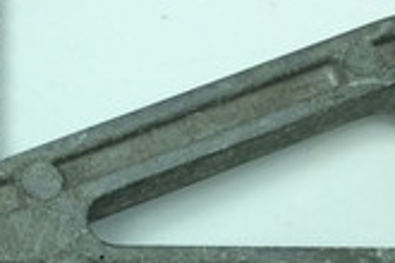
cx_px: 72
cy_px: 328
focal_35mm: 121
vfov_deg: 11.1
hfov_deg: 16.8
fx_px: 1328
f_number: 2.4
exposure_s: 1/384
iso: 32
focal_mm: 3.3
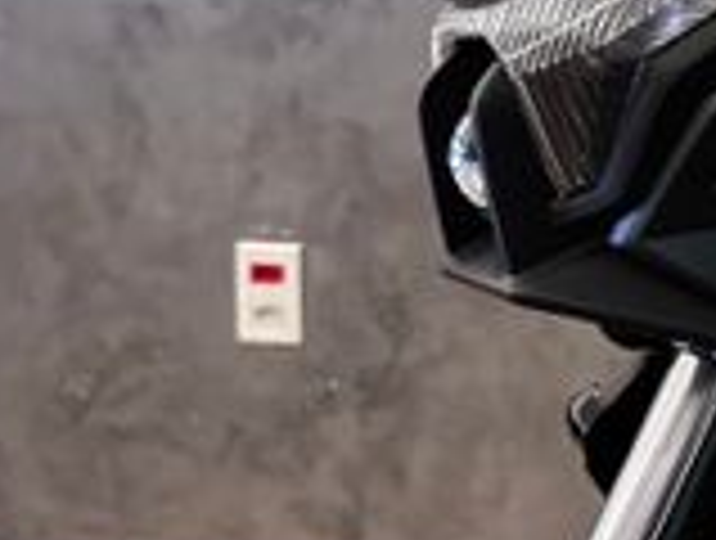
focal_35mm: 71
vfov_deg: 20.7
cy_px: 158
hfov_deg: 24.0
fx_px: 1472
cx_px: 932
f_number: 1.78
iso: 800
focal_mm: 6.76
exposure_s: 1/40
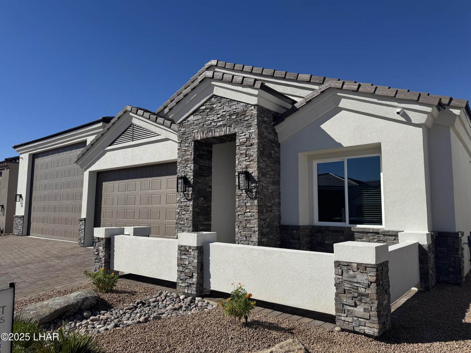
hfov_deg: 71.6
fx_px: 327
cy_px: 176
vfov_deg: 56.8
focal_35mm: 24
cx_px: 236
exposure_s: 1/7937
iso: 80
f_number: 1.78
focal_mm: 6.76
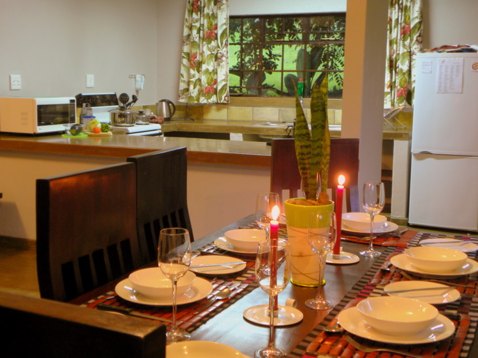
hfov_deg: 38.2
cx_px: 219
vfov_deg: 29.1
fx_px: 690
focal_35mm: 50
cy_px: 171
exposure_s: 1/2.8
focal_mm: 8.2
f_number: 3.2
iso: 64
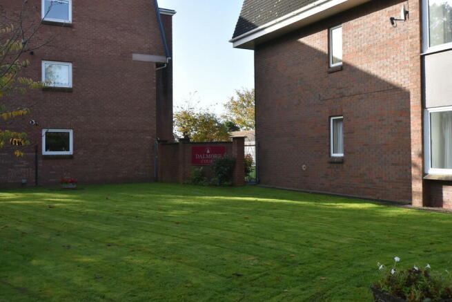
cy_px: 151
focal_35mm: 36
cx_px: 226
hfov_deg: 53.1
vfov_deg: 36.9
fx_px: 452
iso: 800
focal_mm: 24
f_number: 8
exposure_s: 1/500
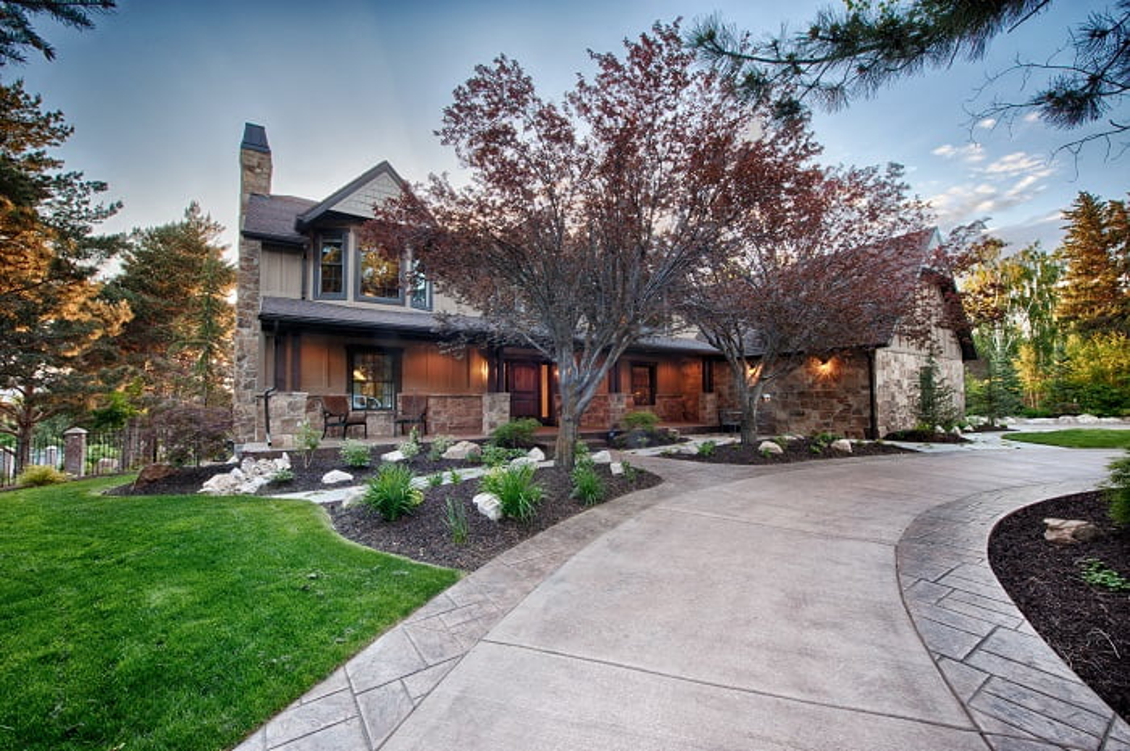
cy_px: 376
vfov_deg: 81.1
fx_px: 439
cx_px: 565
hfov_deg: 104.3
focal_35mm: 14
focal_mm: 14
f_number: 10
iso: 320
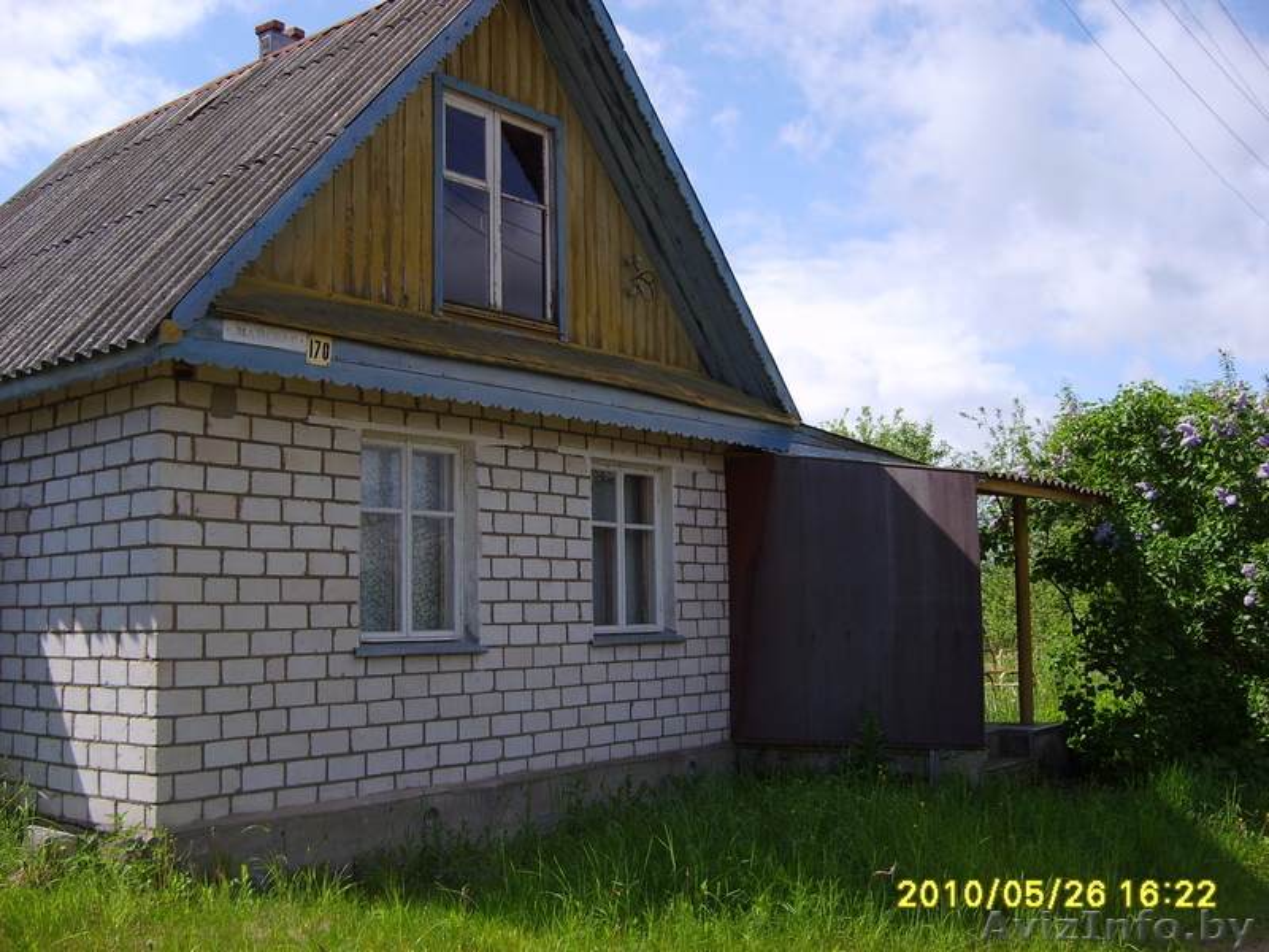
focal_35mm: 35
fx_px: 1283
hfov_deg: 52.6
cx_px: 634
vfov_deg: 40.7
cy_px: 476
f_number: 2.8
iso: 50
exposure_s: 1/1000
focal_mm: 5.8
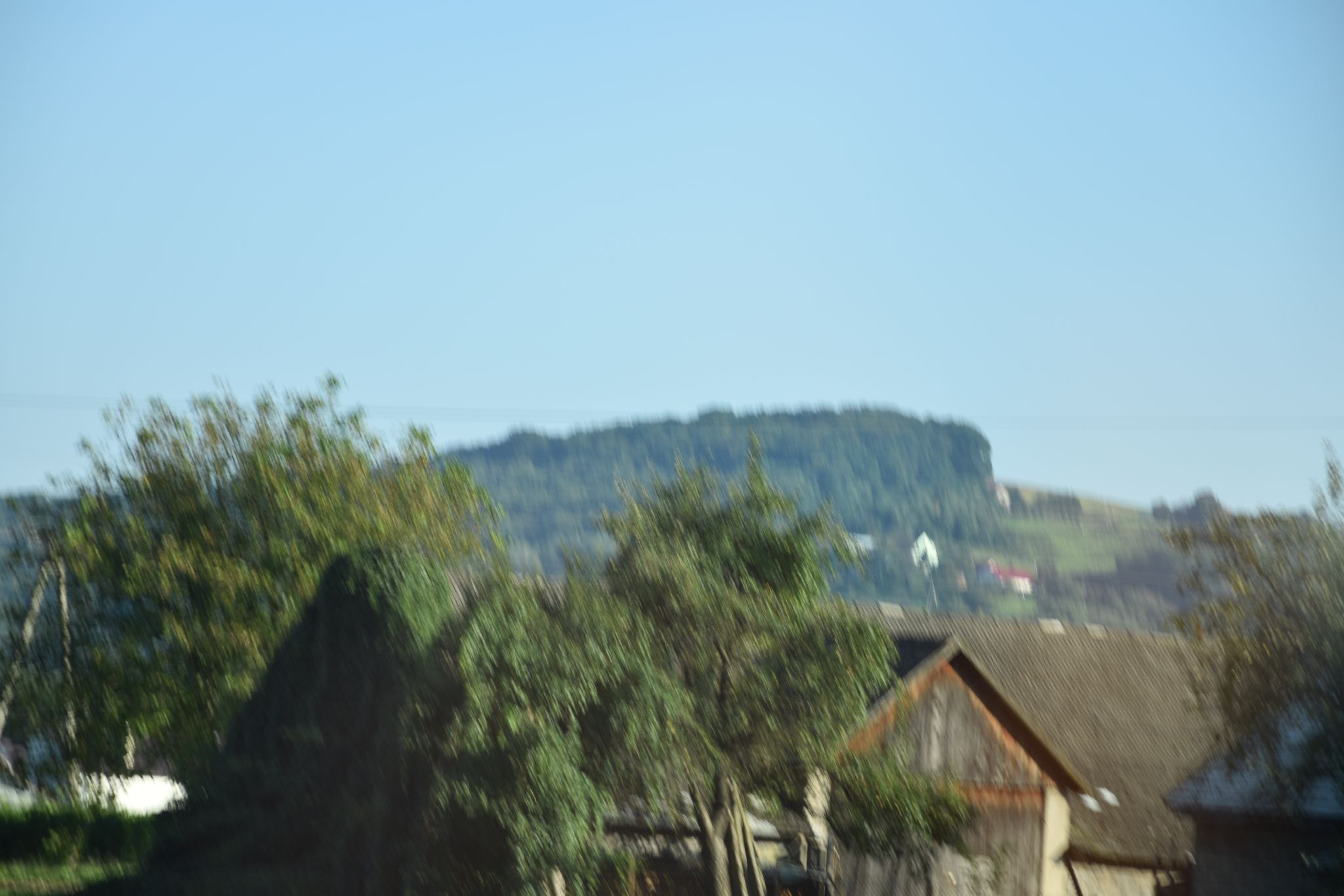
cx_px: 672
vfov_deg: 8.7
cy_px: 448
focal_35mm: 158
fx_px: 5879
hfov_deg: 13.0
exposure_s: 1/160
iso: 100
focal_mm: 105
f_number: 6.3
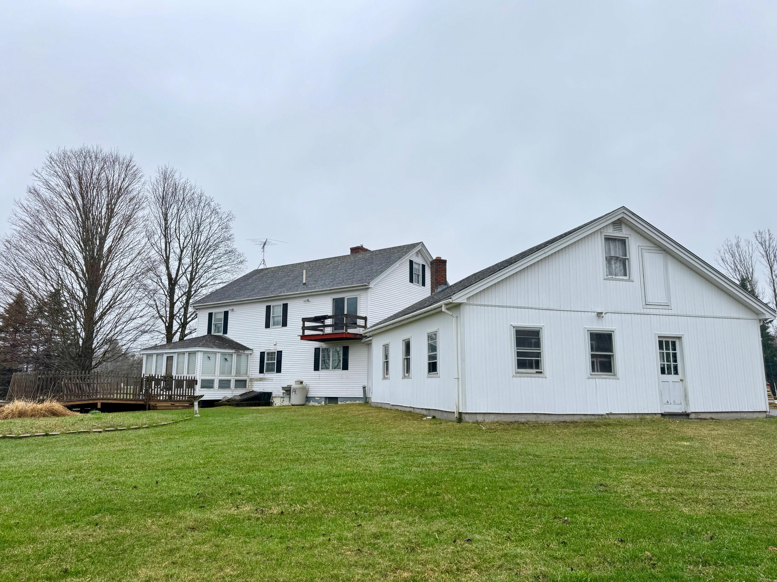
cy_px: 291
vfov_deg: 56.8
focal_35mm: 24
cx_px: 388
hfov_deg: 71.6
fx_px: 539
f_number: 1.78
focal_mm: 6.76
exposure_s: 1/621
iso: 80
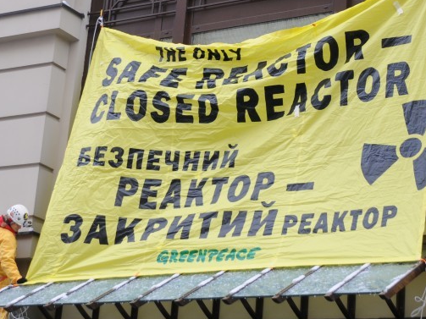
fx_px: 1304
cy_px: 83
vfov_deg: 13.9
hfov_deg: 18.5
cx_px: 169
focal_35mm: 106
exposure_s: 1/60
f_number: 4.2
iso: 200
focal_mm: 32
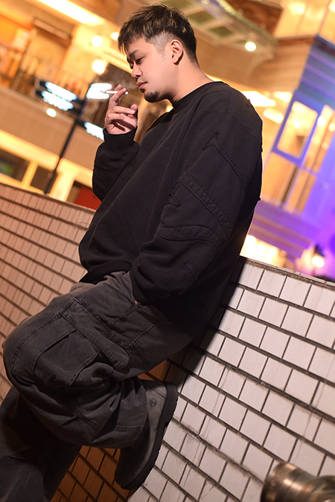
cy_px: 251
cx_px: 168
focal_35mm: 50
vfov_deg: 39.6
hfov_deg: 27.0
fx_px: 698
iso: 1000
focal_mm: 50
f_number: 2.5
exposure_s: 1/125
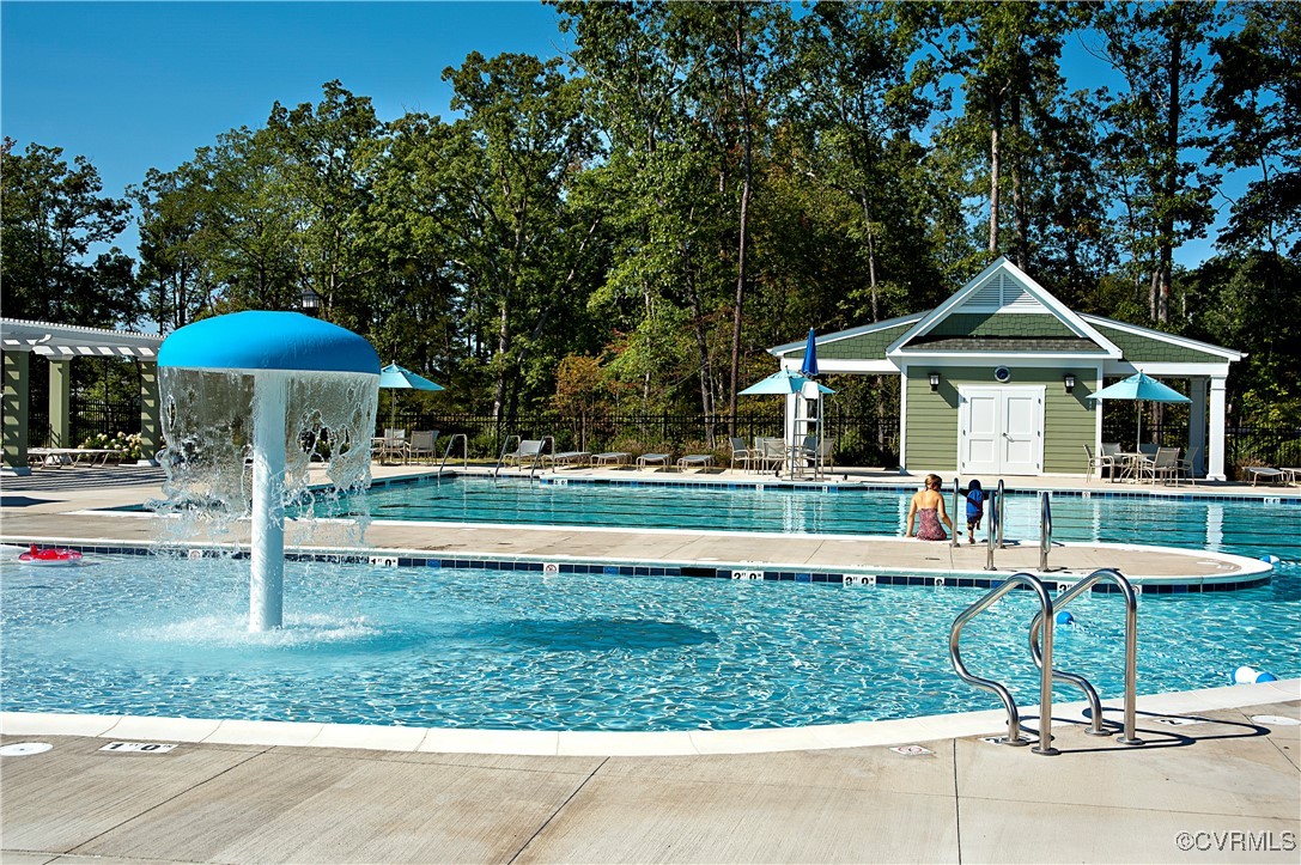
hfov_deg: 48.5
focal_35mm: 40
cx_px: 650
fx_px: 1444
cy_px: 432
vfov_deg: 33.4
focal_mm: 40
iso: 640
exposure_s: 1/400
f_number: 14
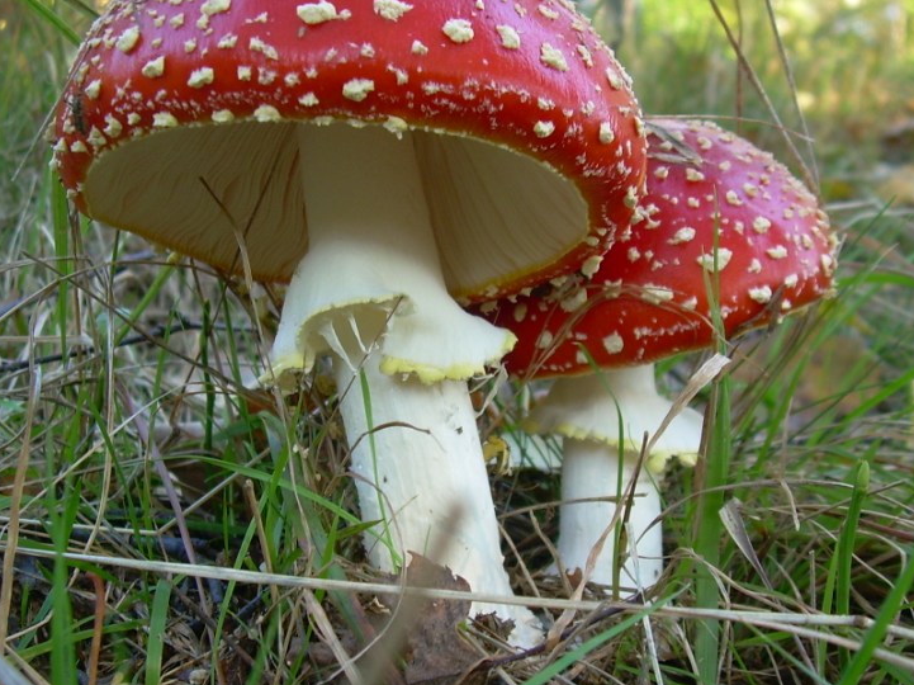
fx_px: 1425
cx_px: 413
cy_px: 335
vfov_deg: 27.0
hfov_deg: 35.5
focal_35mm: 54
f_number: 2.8
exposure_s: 1/27.5
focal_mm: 6.3
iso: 50
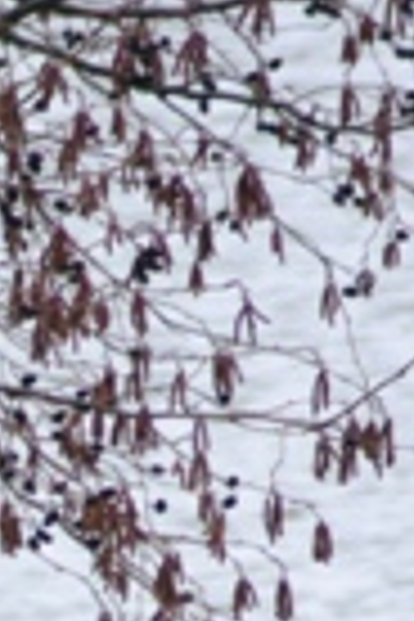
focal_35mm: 2091
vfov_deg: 1.0
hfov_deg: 0.7
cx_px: -335
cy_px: 855
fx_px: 36067
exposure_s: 1/100
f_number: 5.6
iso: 800
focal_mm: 300
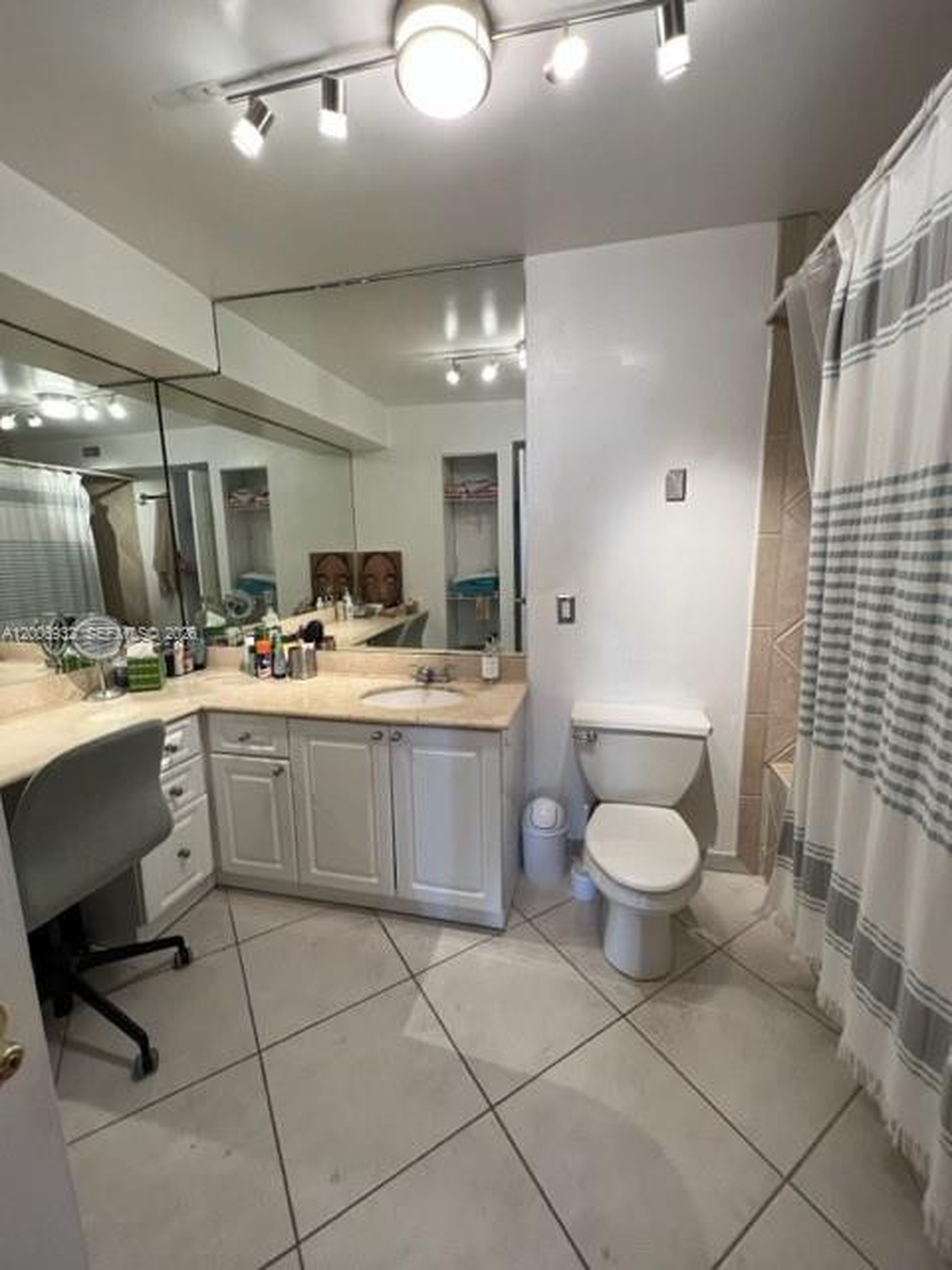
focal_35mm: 13
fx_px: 477
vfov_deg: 106.2
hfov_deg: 89.9
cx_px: 476
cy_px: 635
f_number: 1.8
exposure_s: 1/120
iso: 160
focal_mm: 1.57
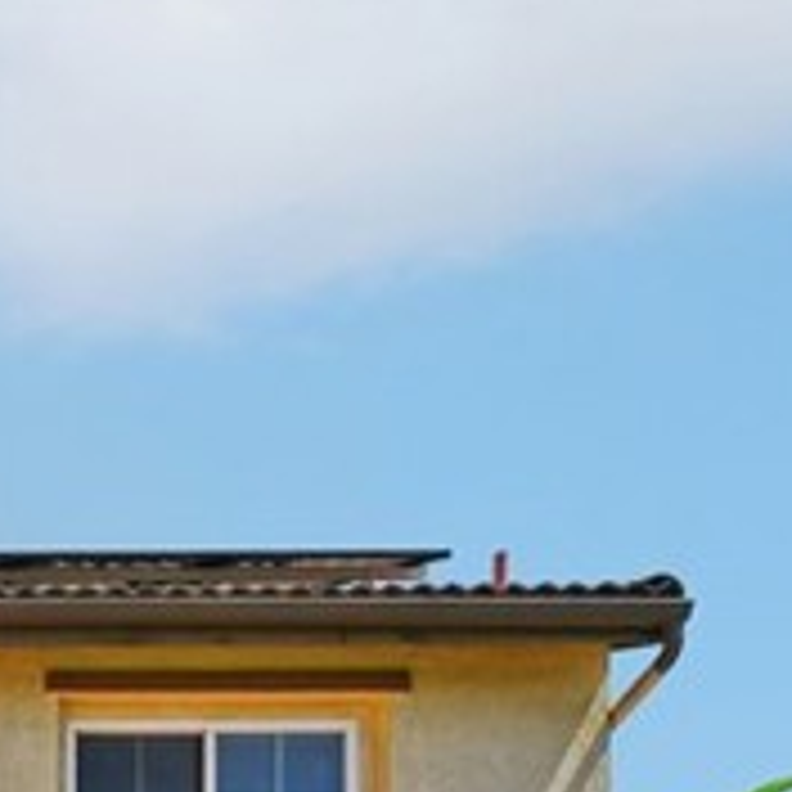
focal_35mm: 78
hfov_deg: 17.1
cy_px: 1287
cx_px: -734
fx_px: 2018
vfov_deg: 18.7
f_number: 8
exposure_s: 1/500
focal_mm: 15.8
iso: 100
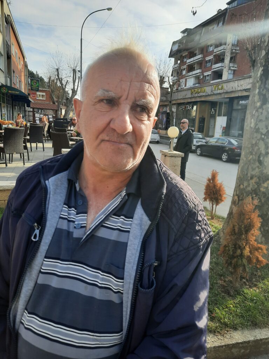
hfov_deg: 54.9
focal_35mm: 25
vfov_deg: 69.4
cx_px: 134
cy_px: 180
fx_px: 259
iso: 32
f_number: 2
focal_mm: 4.6
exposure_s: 1/431
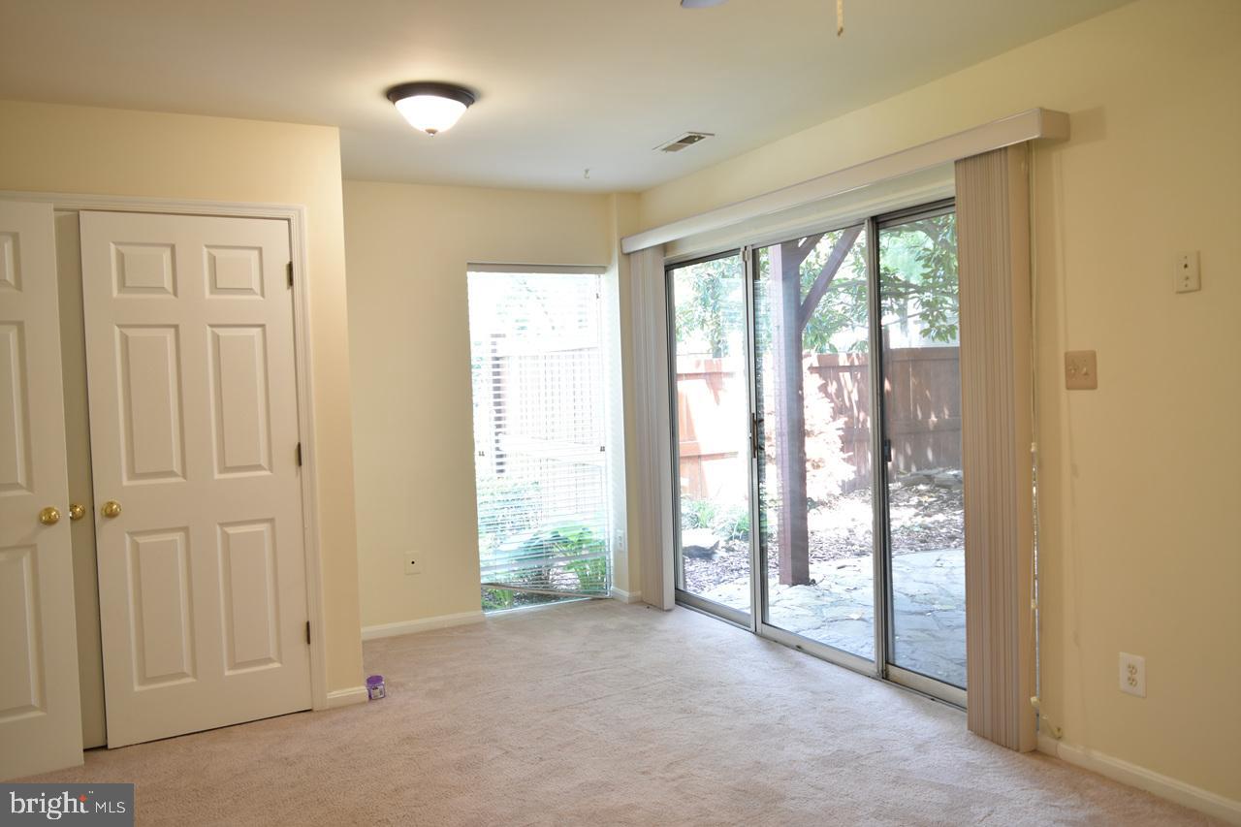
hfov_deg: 67.4
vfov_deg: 47.9
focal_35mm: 27
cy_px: 414
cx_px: 620
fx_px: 931
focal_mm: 18
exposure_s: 1/25
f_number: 3.5
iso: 200
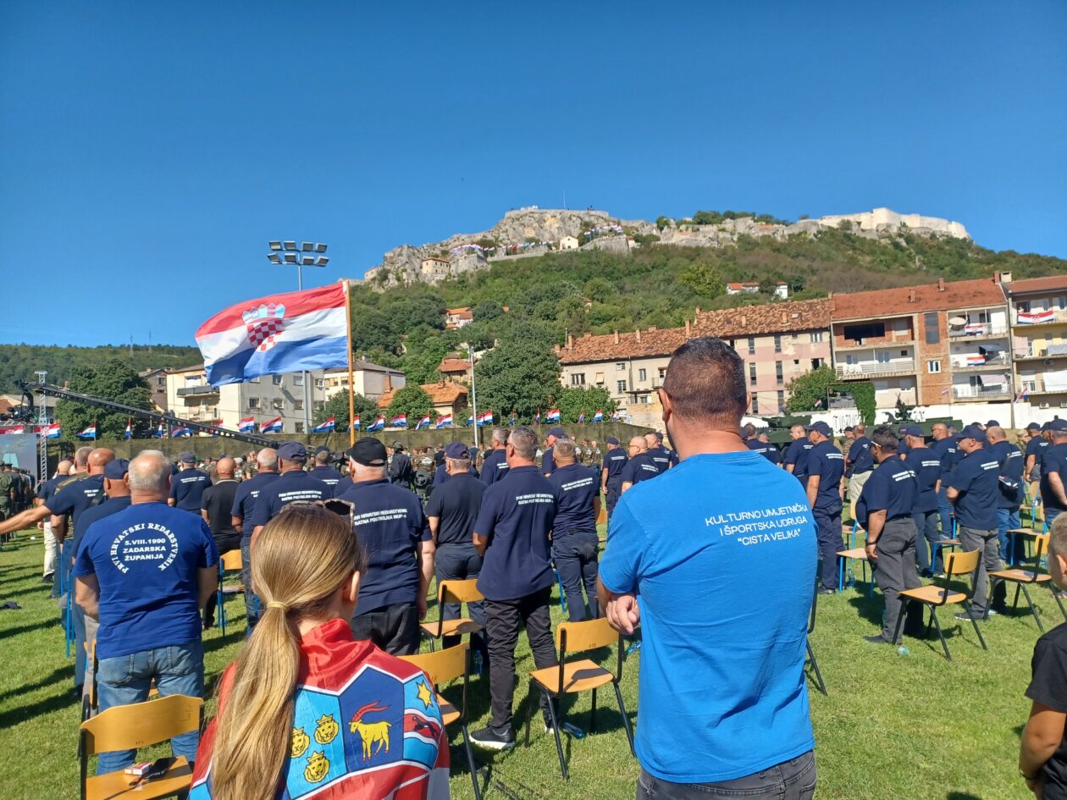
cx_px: 534
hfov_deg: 69.4
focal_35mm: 25
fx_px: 771
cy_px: 400
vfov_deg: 54.9
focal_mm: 4.6
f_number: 1.8
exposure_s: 1/442
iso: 32
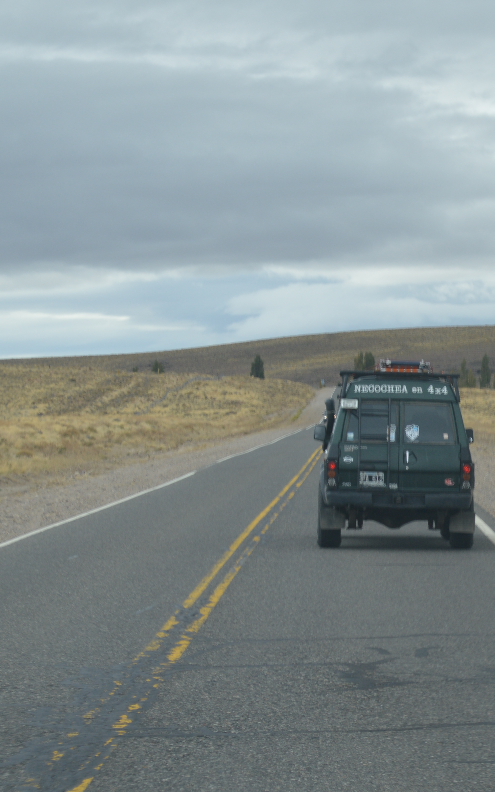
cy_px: 416
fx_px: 3366
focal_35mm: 156
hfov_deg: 8.4
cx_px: 483
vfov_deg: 13.4
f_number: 6.3
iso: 100
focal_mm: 55
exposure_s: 1/160
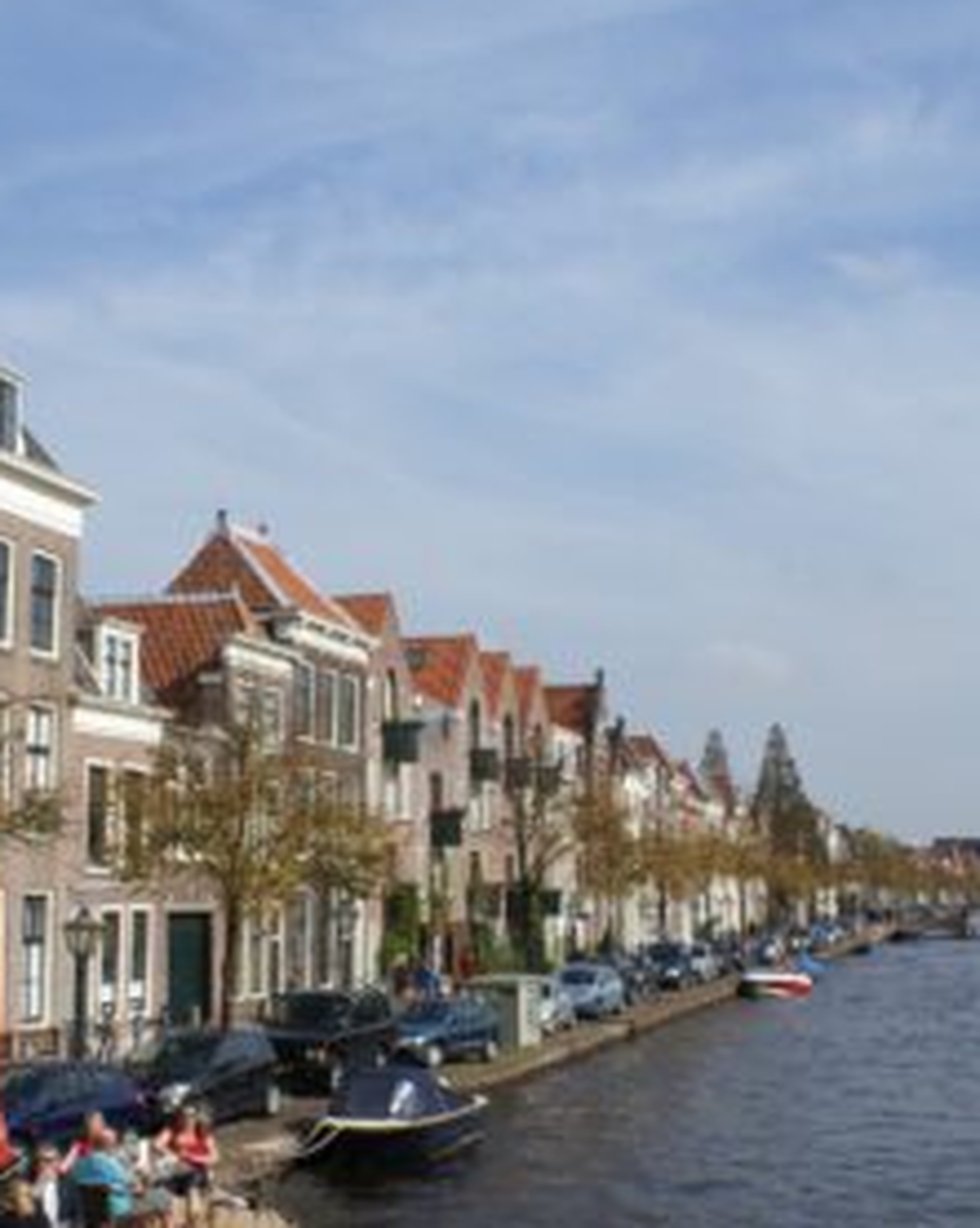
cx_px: 439
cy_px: 798
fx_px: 1997
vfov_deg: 33.9
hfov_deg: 27.6
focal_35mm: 55
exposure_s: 1/200
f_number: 10
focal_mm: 18
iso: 100
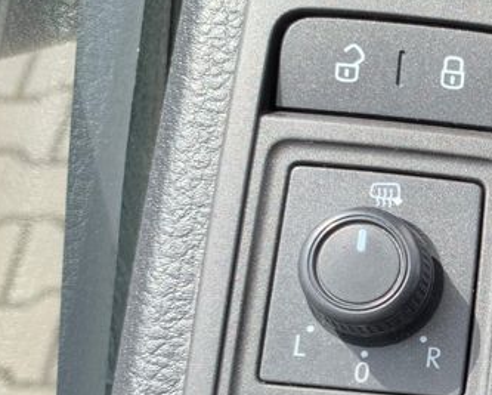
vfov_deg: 19.3
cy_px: 361
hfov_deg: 21.9
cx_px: 644
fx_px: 1137
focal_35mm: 78
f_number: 1.8
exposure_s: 1/122
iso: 25
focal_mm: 4.25
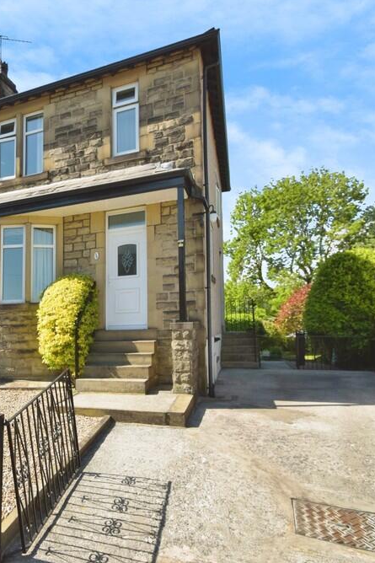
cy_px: 285
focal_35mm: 23
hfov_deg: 52.0
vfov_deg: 76.1
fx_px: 360
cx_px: 82
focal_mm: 10
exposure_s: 1/3200
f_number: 5.6
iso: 800
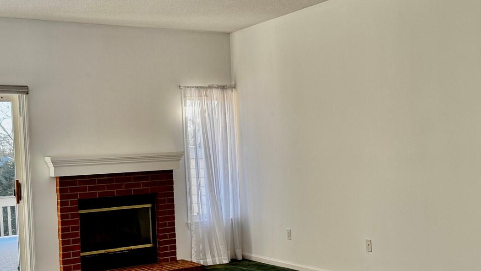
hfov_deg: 40.6
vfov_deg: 23.5
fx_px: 651
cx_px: 225
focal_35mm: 51
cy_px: 166
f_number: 1.78
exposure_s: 1/120
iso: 100
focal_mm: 6.76
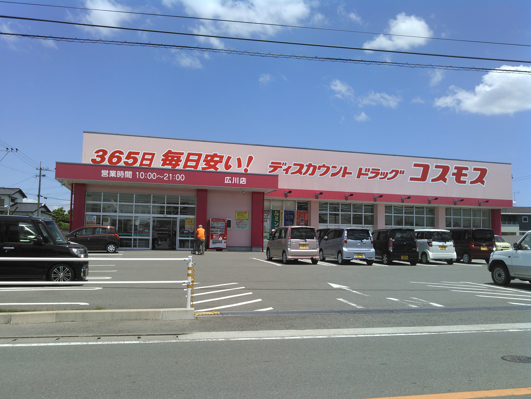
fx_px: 460
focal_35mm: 30
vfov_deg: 46.8
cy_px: 200
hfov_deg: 60.0
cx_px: 266
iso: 100
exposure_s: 1/1567
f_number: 2.4
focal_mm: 4
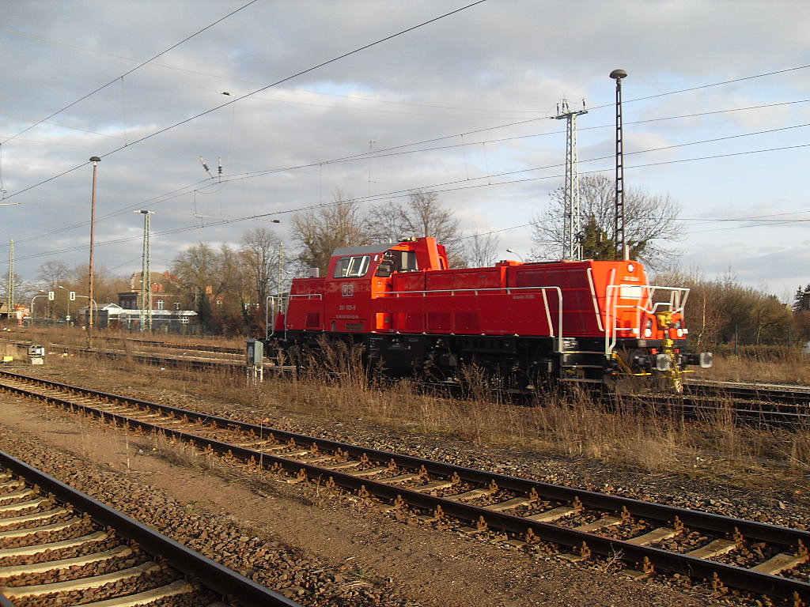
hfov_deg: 54.0
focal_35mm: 34
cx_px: 405
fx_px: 796
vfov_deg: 41.8
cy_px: 304
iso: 80
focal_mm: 6.3
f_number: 7
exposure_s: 1/90
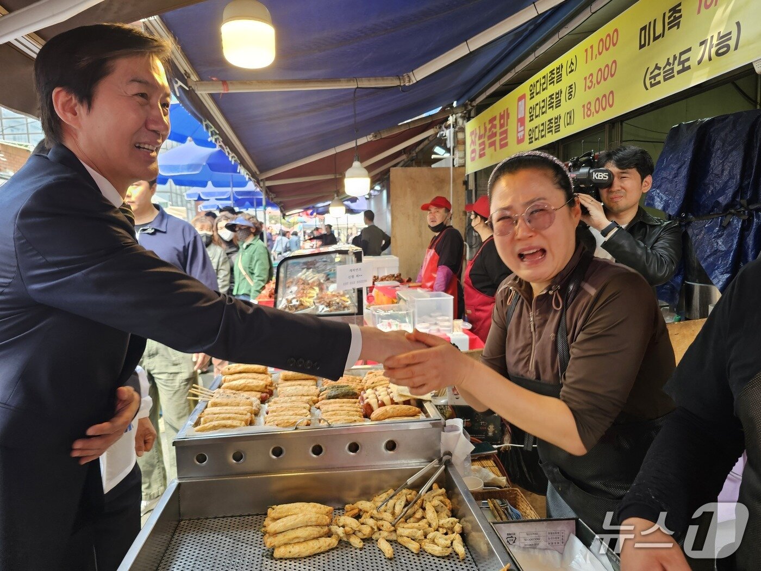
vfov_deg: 58.9
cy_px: 286
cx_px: 380
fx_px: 506
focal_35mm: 23
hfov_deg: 73.9
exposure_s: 1/120
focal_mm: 6.3
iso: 50
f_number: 1.7
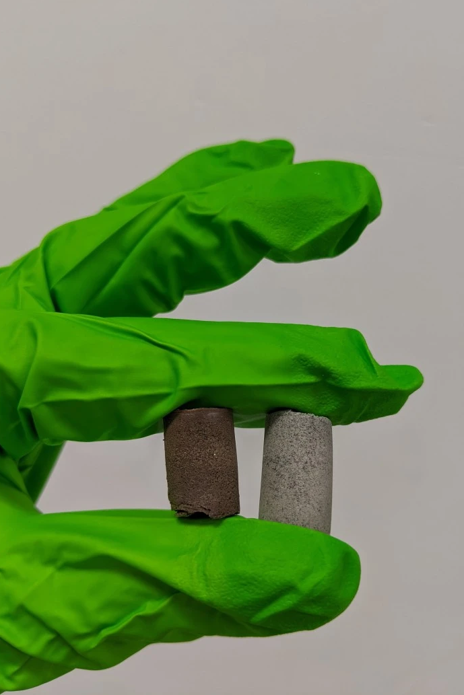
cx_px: 243
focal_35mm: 29
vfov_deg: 63.6
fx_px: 560
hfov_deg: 45.0
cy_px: 341
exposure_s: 1/99.9
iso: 76
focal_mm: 4.44
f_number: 1.8
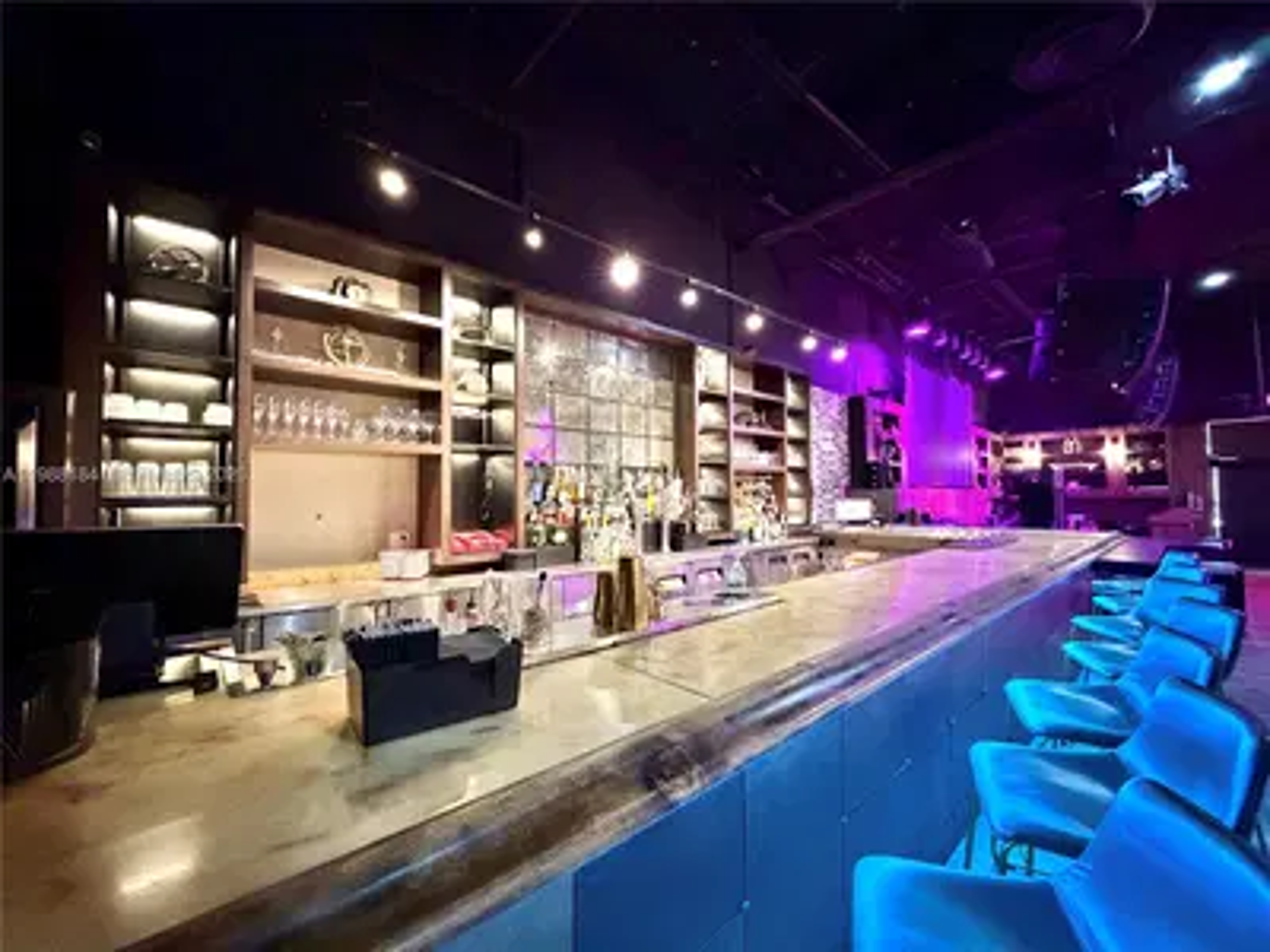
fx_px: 514
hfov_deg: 102.1
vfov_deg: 85.7
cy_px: 476
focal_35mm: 14
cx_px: 635
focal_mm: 2.22
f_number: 2.2
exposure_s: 1/40
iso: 1250
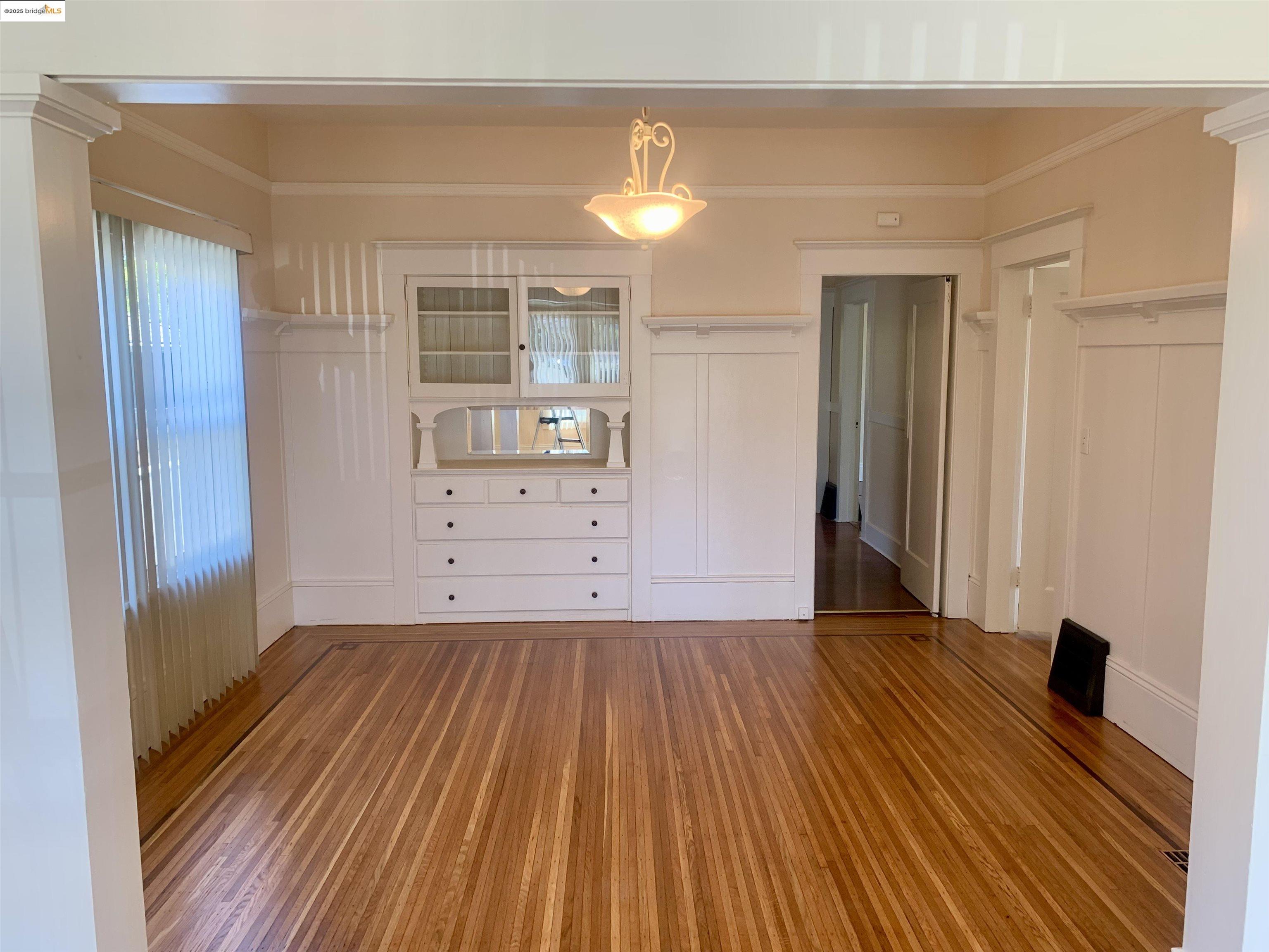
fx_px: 953
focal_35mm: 26
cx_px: 634
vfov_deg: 53.1
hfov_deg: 67.3
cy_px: 476
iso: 80
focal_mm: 4.25
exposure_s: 1/120
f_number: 1.8
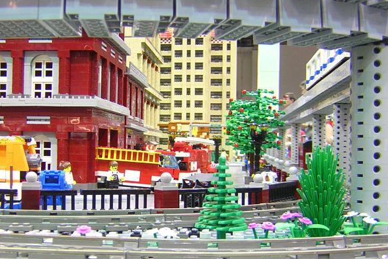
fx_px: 550
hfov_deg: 38.6
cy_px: 137
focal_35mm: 51
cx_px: 144
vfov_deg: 26.5
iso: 173
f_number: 2.6
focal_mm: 4.7
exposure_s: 1/3.6
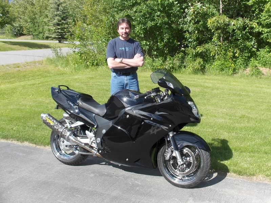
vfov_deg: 41.7
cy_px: 102
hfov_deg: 54.0
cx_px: 136
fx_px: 266
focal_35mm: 34
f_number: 3.6
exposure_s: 1/380
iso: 50
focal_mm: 7
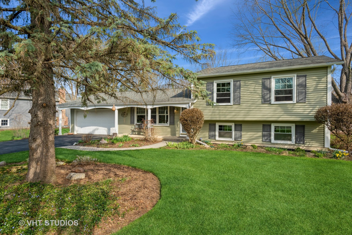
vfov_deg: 64.6
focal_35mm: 19
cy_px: 118
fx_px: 186
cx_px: 176
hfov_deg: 86.9
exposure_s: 1/500
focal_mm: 19
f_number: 8
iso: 400
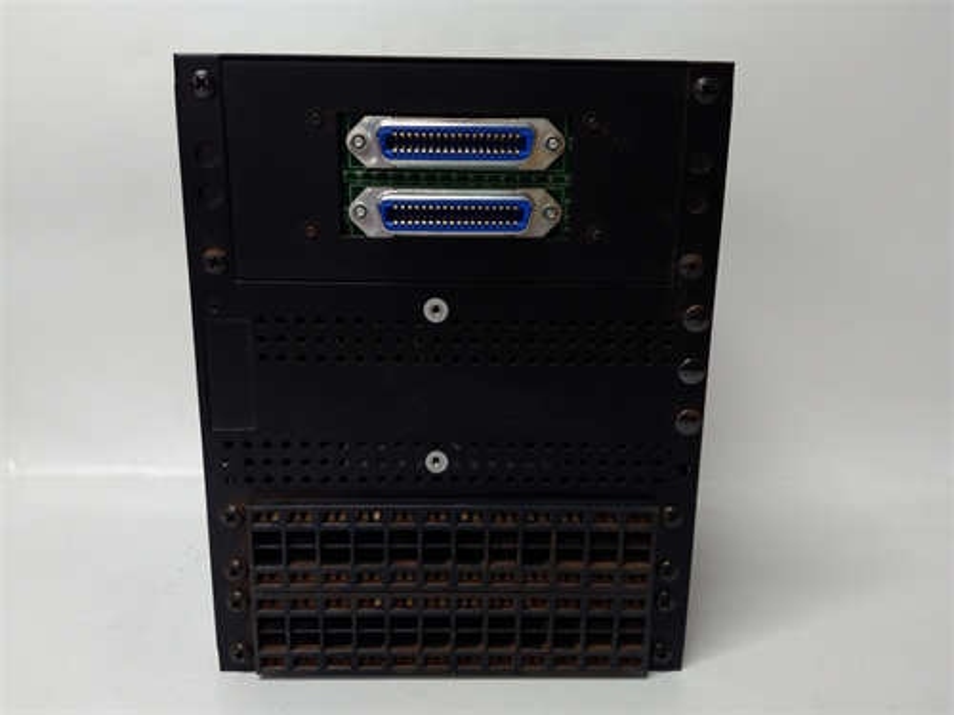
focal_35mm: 27
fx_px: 744
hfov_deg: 65.3
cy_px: 358
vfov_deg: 51.4
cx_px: 477
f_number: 2
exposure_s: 1/33
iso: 238
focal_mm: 3.79
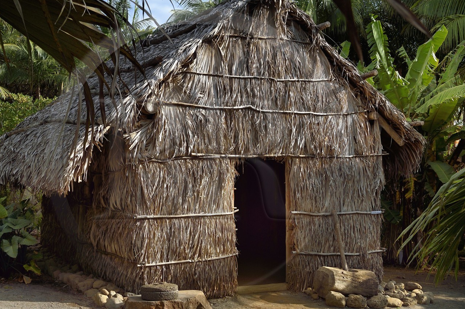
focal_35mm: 57
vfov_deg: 23.7
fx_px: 736
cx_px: 197
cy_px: 160
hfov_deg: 35.0
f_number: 10
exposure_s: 1/500
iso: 400
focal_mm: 45
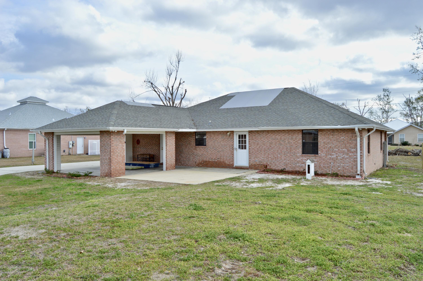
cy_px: 140
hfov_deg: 67.4
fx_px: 317
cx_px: 212
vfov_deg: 47.8
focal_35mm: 27
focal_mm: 18
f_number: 8
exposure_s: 1/400
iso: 200
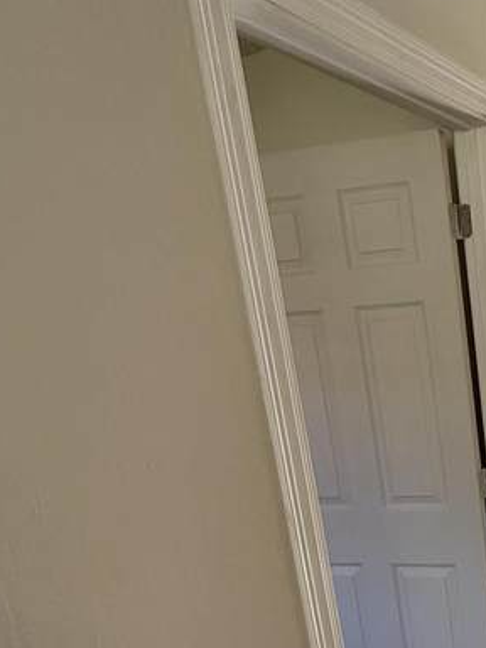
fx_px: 655
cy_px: 513
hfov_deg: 33.0
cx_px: 589
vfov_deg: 49.7
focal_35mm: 35
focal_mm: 2.22
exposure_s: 1/99
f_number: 2.2
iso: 125
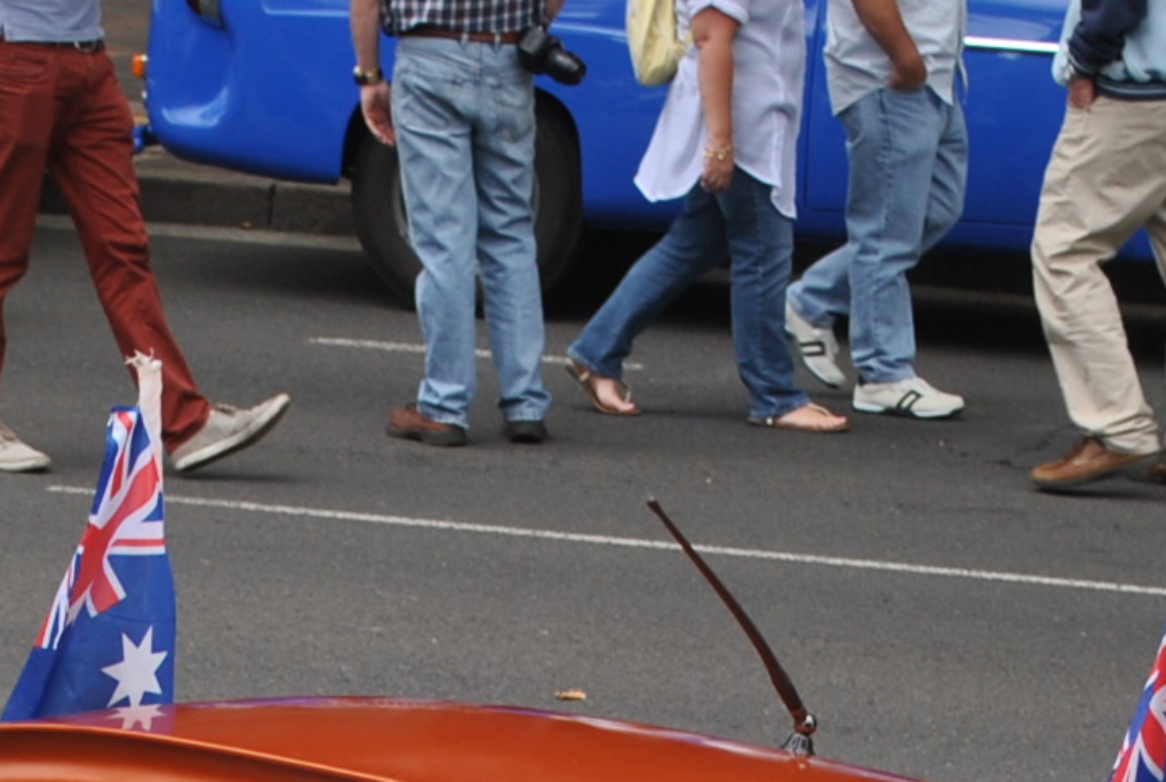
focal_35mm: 206
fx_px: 6685
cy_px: 1377
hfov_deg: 9.9
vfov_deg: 6.6
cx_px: 115
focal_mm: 34
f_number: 5.6
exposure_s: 1/125
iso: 100
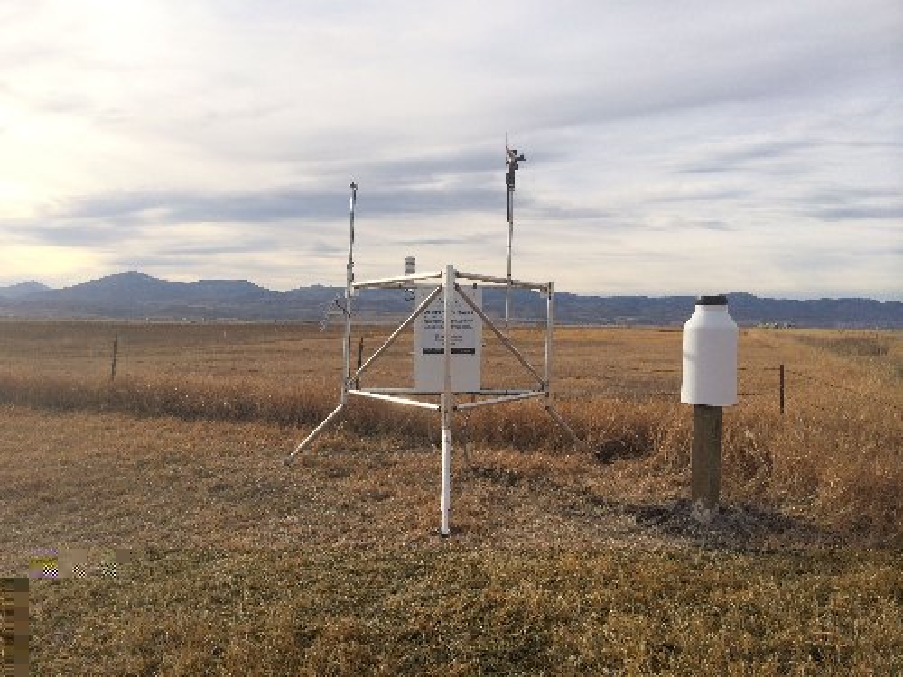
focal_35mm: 30
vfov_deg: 46.8
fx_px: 783
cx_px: 452
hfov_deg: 60.0
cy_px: 338
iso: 50
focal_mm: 4.12
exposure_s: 1/3165
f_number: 2.2
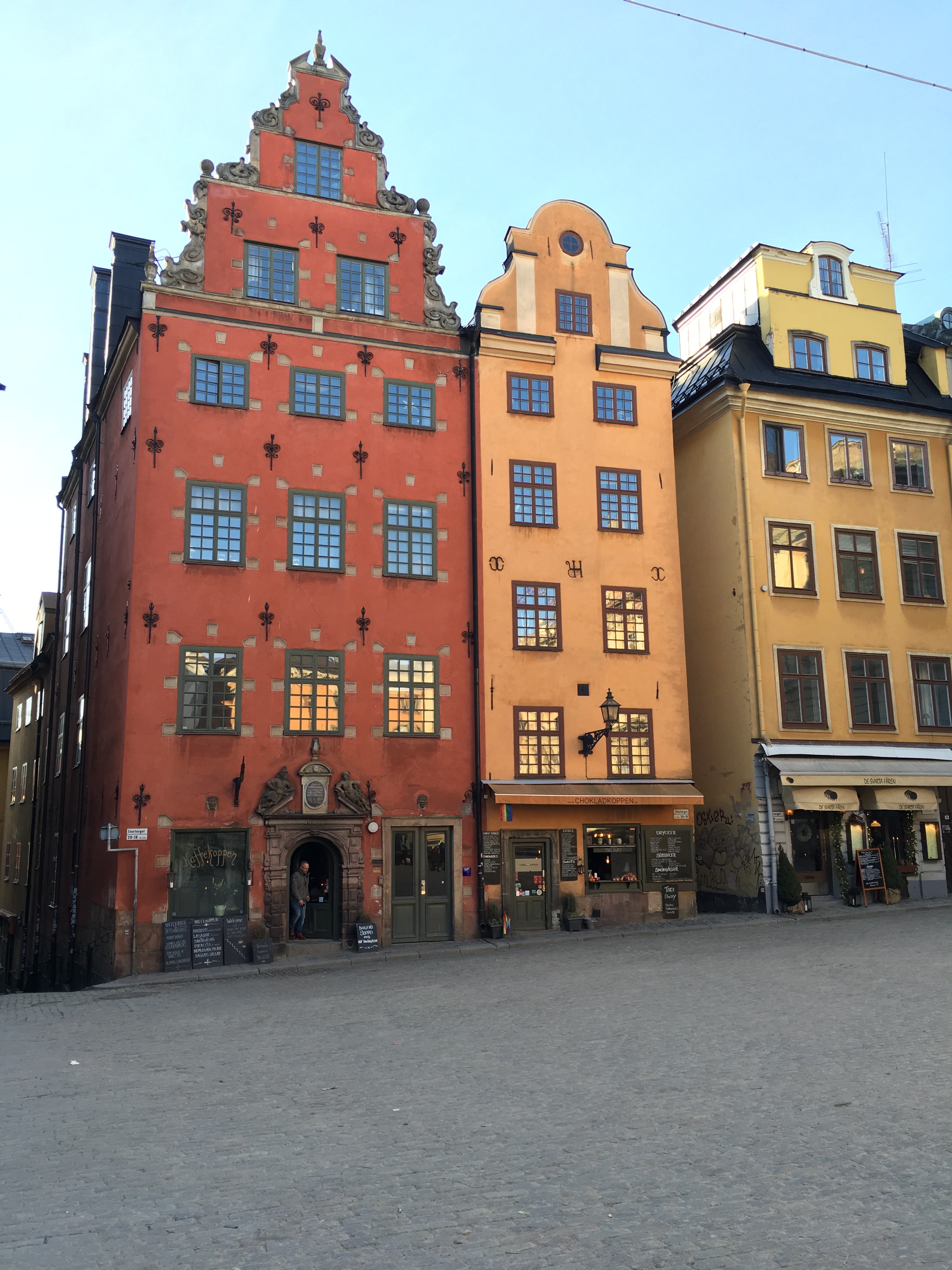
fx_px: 1063
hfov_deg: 48.2
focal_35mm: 29
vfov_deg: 61.7
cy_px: 635
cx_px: 476
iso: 25
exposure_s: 1/135
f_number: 2.2
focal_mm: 4.15
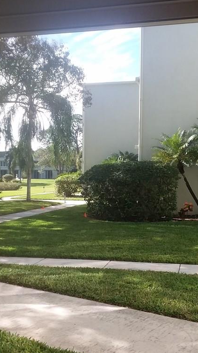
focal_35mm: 43
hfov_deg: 27.7
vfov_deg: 47.4
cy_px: 177
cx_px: 106
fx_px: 401
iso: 40
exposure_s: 1/519
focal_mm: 2.47
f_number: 1.9
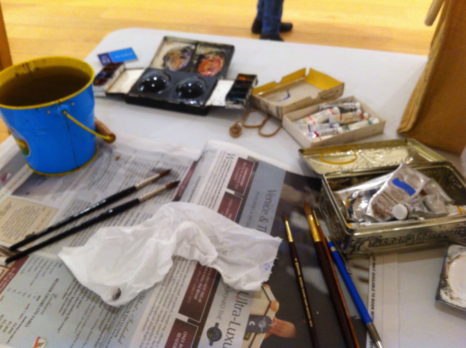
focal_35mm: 35
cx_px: 233
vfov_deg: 40.6
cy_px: 174
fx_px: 470
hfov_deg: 52.7
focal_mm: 3.85
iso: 125
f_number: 2.8
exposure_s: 1/15
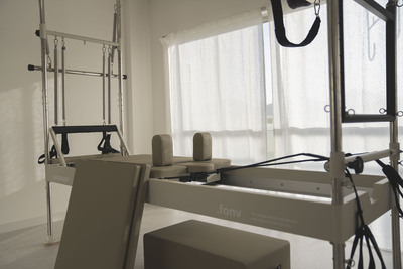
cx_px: 202
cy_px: 134
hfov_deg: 61.9
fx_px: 336
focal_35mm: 30
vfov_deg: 43.6
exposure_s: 1/500
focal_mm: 30
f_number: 2.8
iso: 100
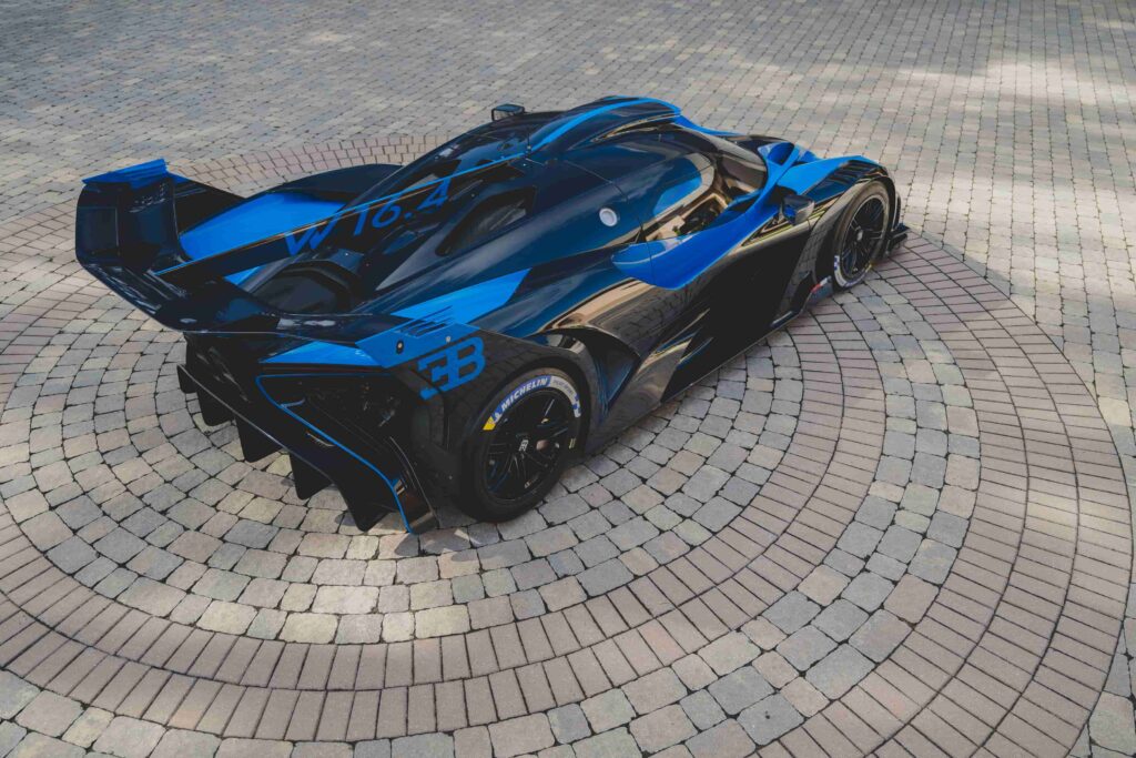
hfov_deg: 61.9
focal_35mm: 30
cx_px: 568
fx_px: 947
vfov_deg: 43.6
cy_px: 379
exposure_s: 1/250
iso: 200
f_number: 2.8
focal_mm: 30
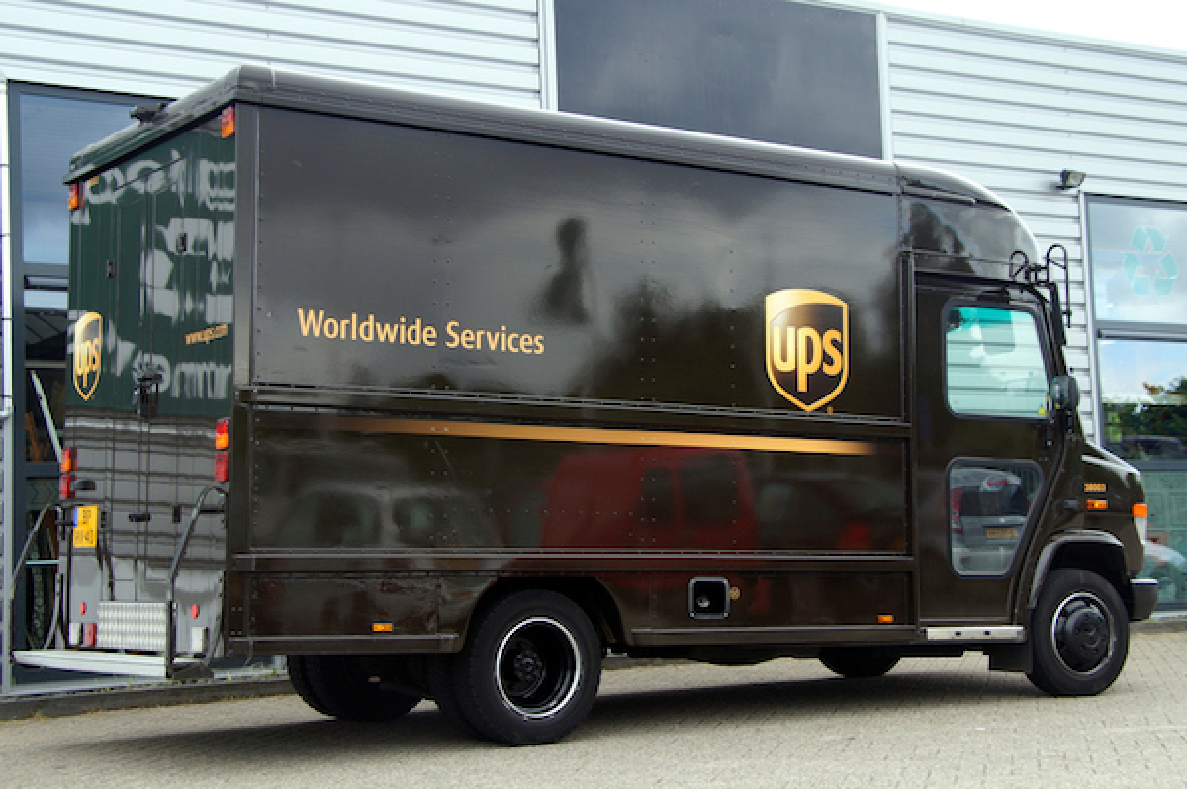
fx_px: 1730
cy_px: 394
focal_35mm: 52
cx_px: 594
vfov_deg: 25.7
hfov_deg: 37.9
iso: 100
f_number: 6.3
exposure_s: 1/100
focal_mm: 35
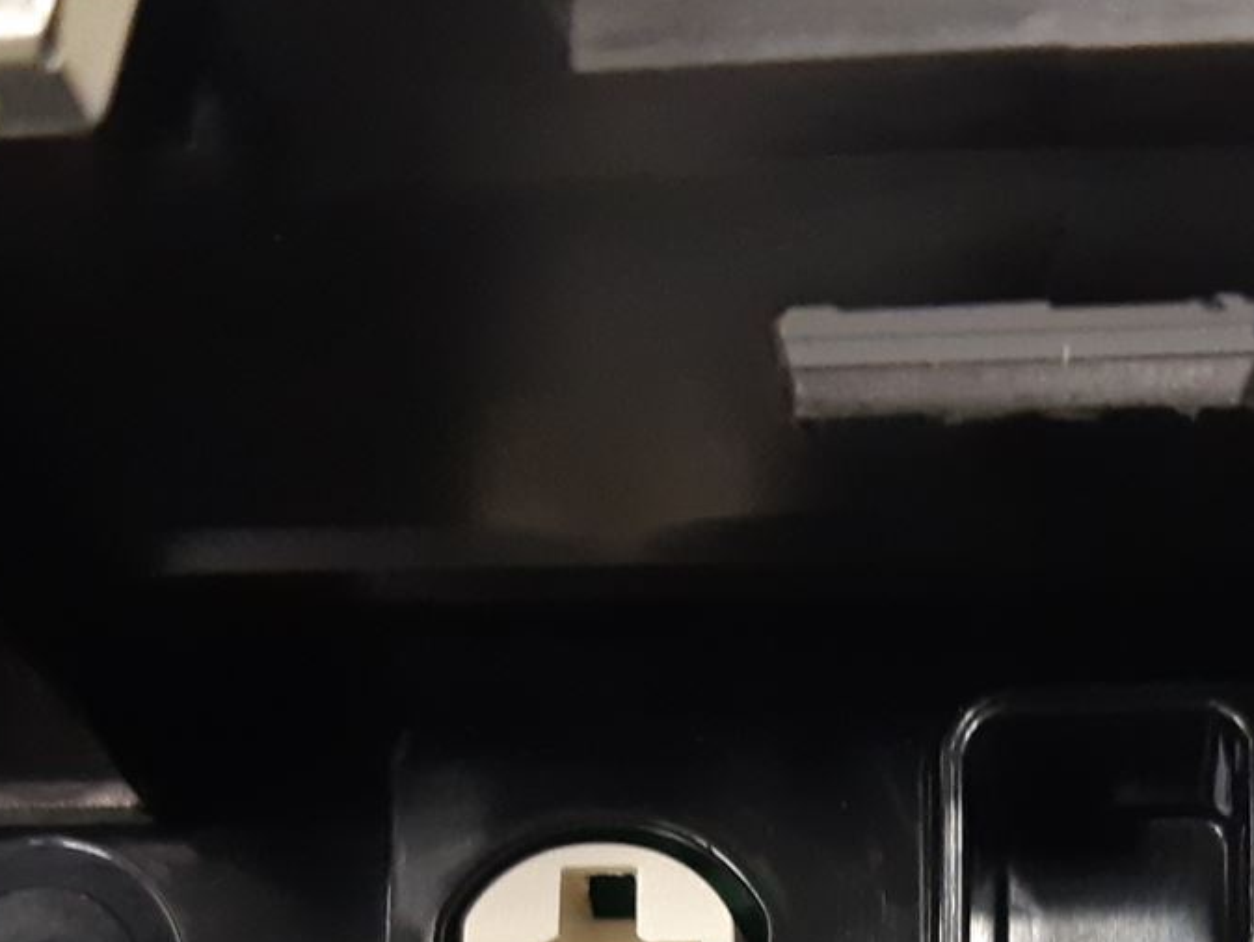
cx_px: 927
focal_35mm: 79
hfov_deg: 24.5
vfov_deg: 17.5
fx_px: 2863
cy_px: 1232
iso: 250
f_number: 1.7
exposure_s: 1/50
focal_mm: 3.93
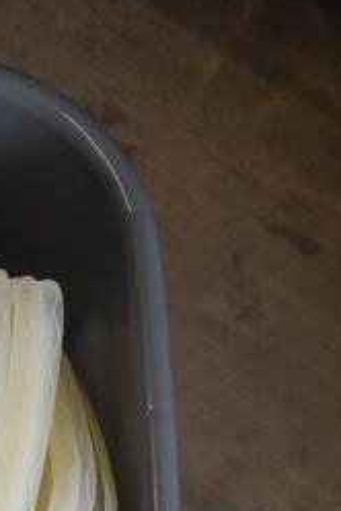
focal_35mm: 99
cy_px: 617
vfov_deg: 19.4
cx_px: -271
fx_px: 1407
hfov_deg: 12.6
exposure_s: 1/250
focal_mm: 18
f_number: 3.5
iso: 800
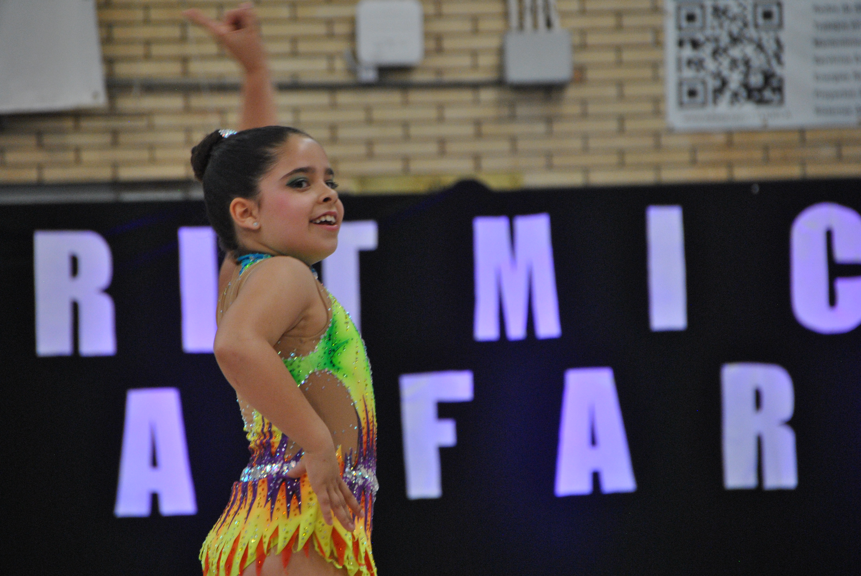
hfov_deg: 6.9
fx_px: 7184
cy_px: 288
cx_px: 430
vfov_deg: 4.6
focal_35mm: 300
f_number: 6.3
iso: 800
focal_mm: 200
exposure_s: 1/125
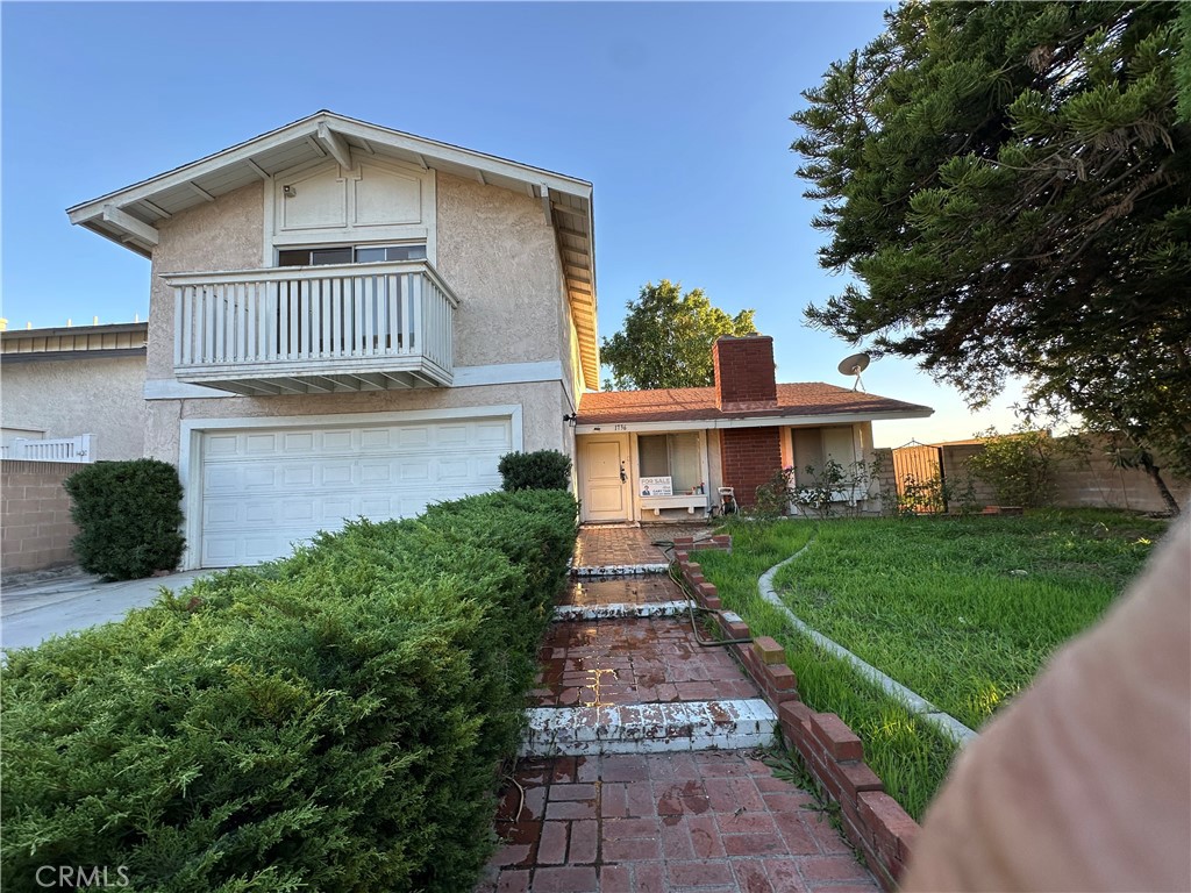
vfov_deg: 85.7
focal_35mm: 14
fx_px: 482
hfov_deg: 102.1
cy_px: 446
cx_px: 596
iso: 40
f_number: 2.2
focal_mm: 2.22
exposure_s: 1/188
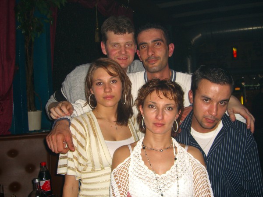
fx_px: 289
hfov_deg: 49.0
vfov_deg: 37.7
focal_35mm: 38
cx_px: 132
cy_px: 98
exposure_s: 1/60
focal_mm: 7.9
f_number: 2.8
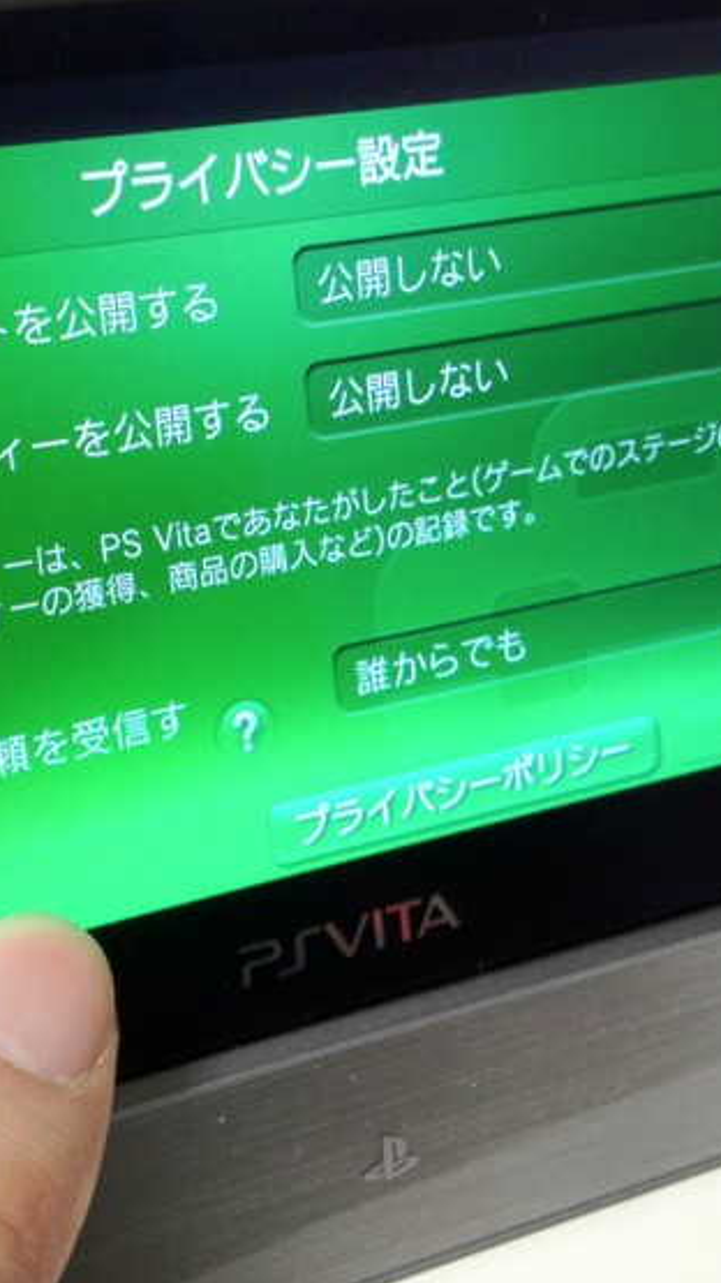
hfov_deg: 21.8
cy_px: 624
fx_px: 1870
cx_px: 263
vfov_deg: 37.9
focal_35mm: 55
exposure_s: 1/20
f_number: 2.4
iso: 100
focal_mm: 4.28
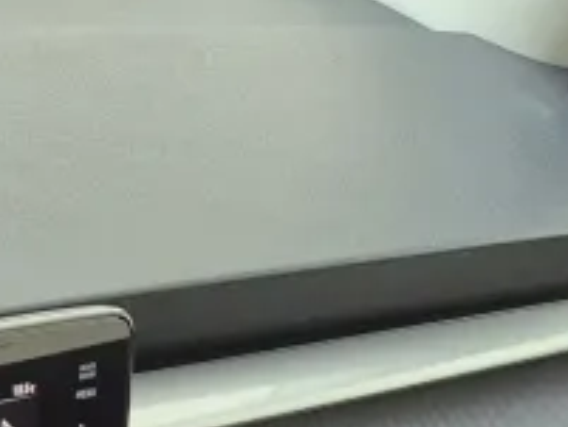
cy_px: 1377
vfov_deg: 7.6
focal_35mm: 165
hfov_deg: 10.7
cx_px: -656
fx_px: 2709
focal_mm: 5.4
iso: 125
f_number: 1.8
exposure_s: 1/180
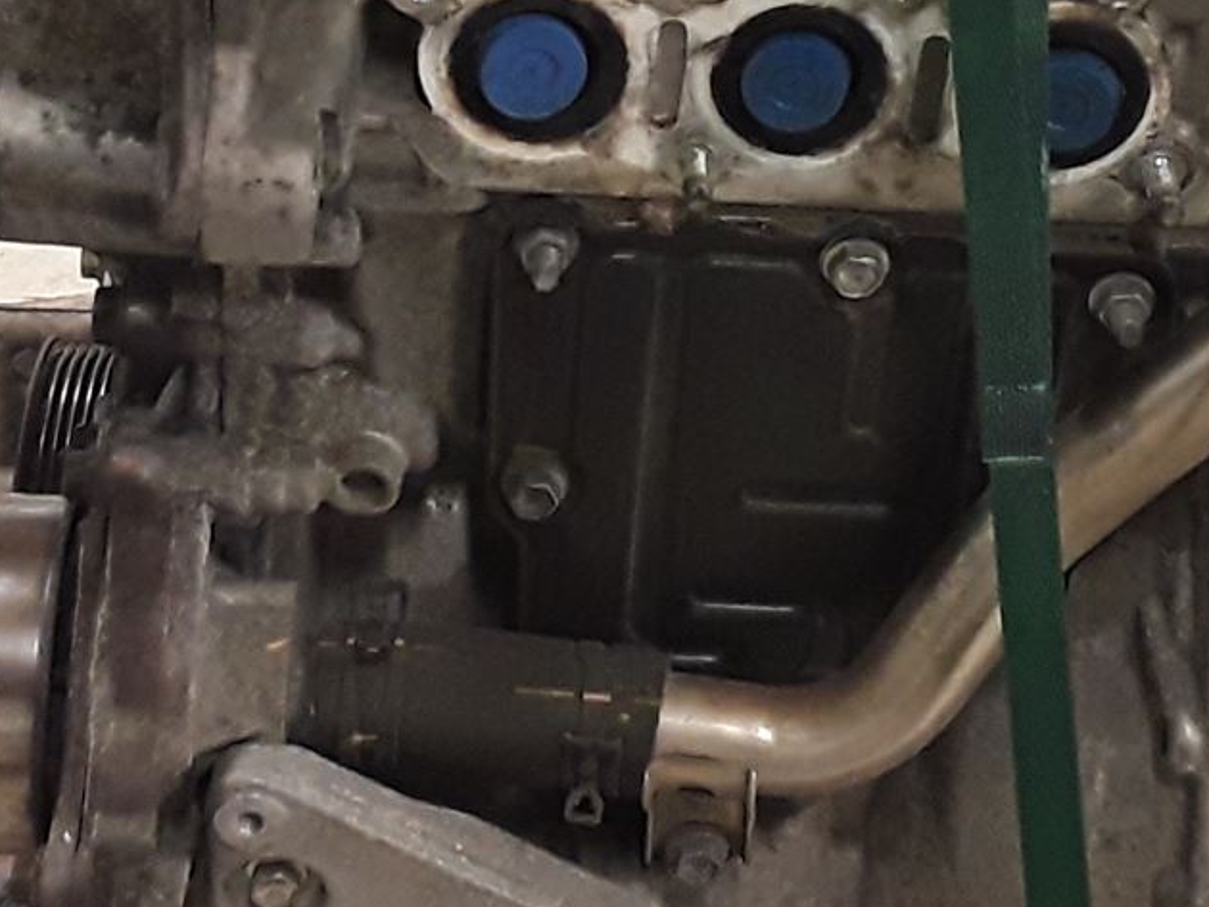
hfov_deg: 21.5
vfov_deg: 16.1
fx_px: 3179
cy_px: 176
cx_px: 666
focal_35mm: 91
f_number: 1.9
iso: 160
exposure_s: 1/50
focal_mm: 2.91
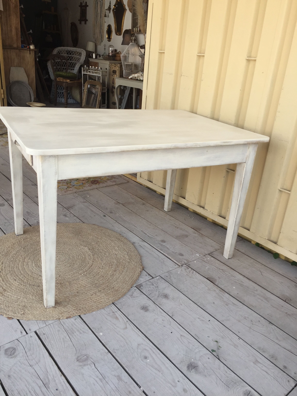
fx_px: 332
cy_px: 198
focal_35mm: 29
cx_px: 148
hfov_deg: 48.2
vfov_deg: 61.7
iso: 32
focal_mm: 4.15
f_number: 2.2
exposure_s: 1/319
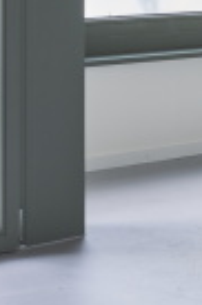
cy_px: -149
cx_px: 282
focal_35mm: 164
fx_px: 1384
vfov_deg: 12.0
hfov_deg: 8.2
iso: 100
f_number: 16
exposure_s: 1.3
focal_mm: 50
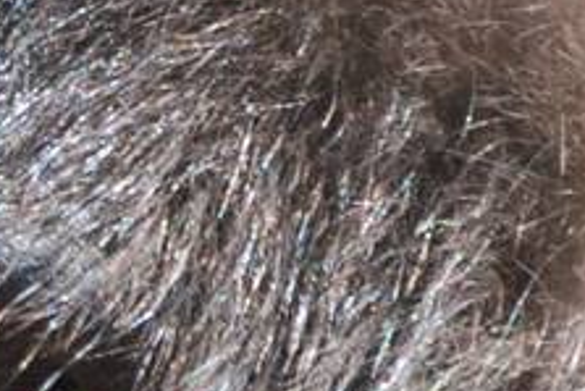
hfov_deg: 1.3
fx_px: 26227
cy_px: 321
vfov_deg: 0.9
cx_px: -414
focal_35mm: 1613
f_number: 4.5
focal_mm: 150
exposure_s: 1/250
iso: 200
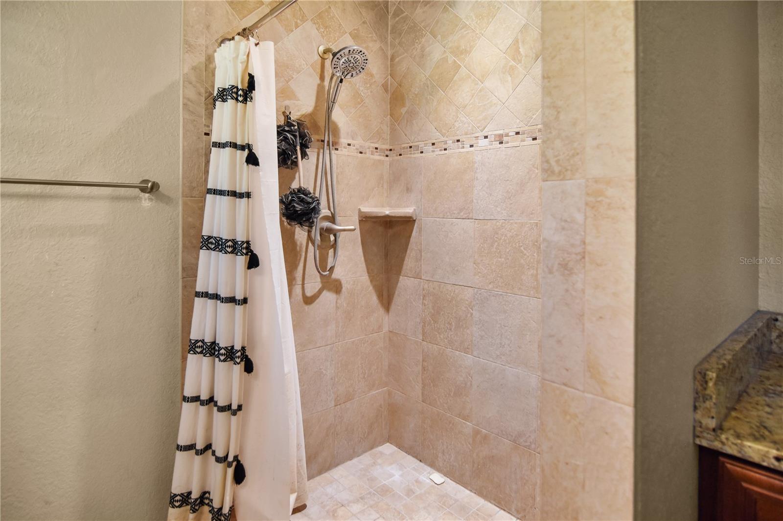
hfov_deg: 90.0
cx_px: 392
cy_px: 260
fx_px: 391
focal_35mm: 18
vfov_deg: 67.4
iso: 500
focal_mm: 12
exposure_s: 1/30
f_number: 4
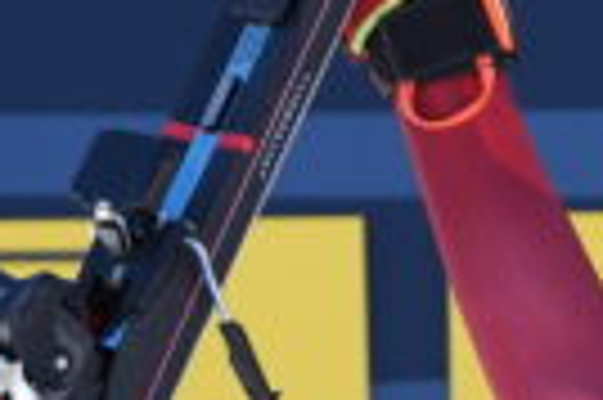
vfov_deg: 0.9
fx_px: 26031
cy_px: 782
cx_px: 1166
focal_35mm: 1556
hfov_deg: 1.3
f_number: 6.3
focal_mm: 300
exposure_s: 1/640
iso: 400
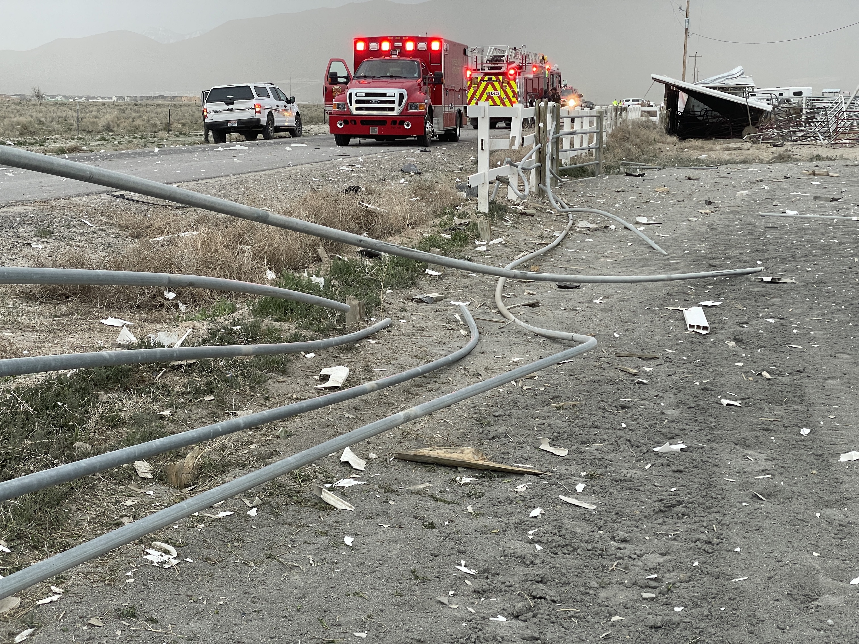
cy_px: 322
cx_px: 430
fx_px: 1290
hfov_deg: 36.8
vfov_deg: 28.0
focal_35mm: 52
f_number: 2
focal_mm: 6
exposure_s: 1/99
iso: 64
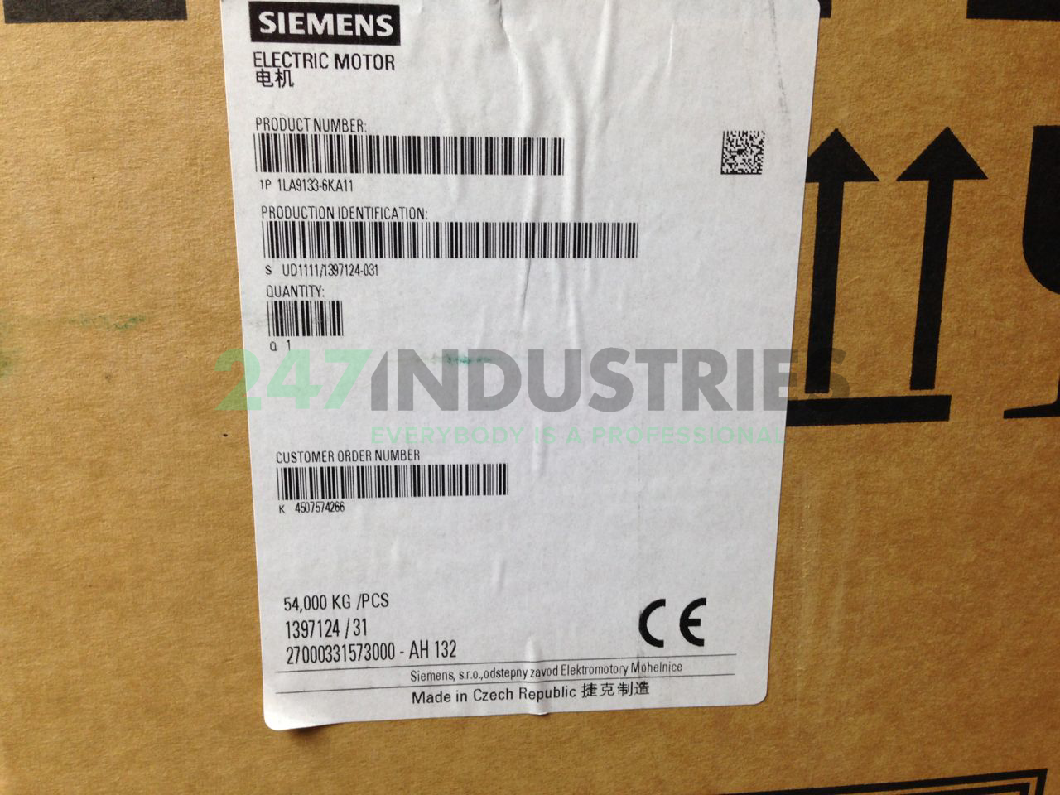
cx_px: 530
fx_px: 1011
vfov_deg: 42.9
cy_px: 398
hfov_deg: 55.4
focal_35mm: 33
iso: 64
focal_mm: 4.12
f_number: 2.4
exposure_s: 1/40
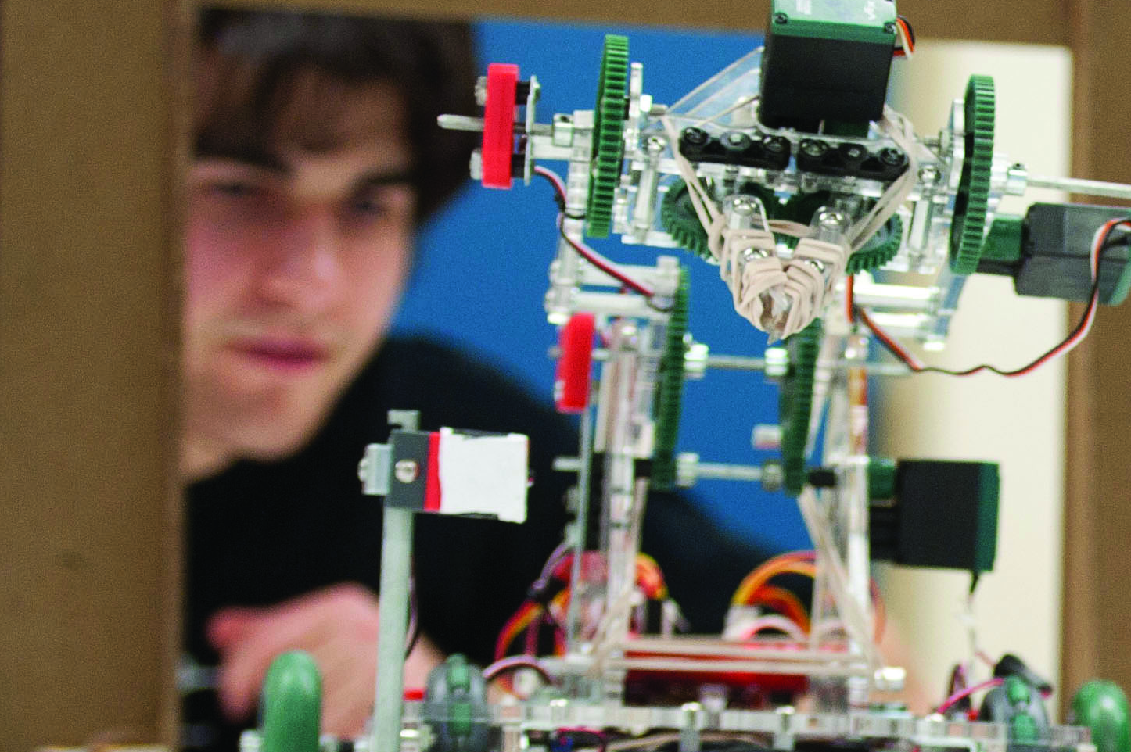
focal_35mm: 206
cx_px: 1407
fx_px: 6467
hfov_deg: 9.8
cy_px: 457
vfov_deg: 6.7
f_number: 2.8
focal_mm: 70
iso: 1600
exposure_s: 1/160
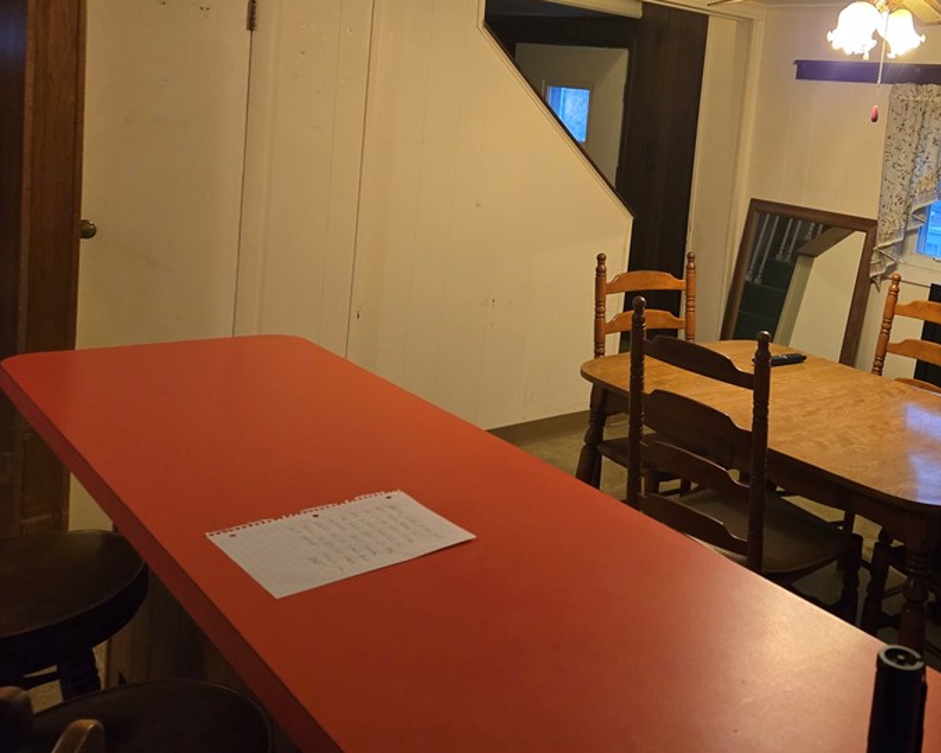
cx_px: 683
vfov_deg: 42.5
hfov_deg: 51.0
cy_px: 220
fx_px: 947
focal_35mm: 34
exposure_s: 1/120
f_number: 1.8
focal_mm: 5.4
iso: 500
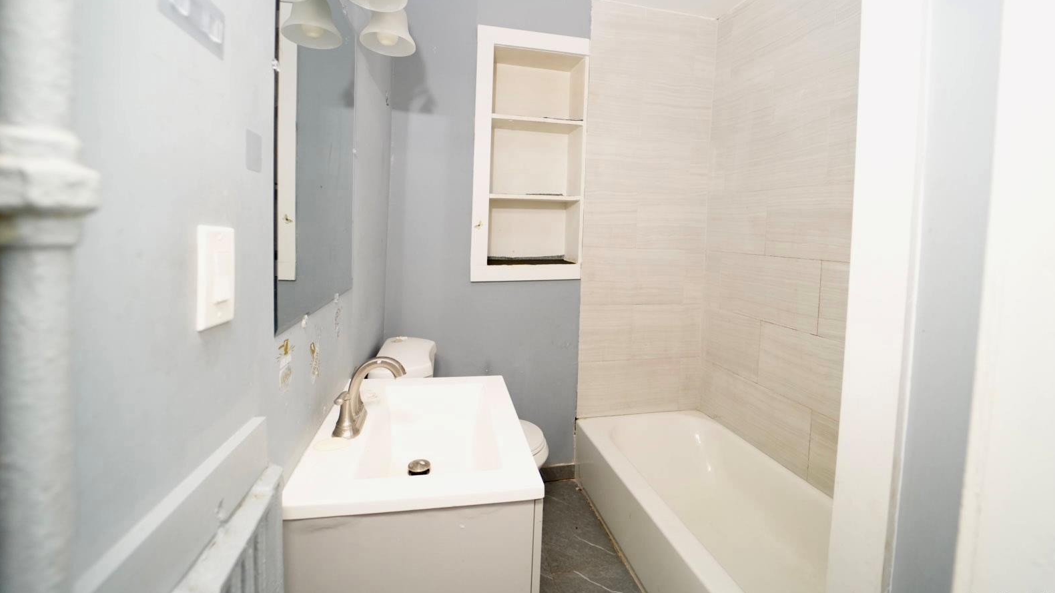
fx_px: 420
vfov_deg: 70.1
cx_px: 535
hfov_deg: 103.0
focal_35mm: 15
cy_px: 251
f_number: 2.8
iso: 2000
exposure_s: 1/160
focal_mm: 14
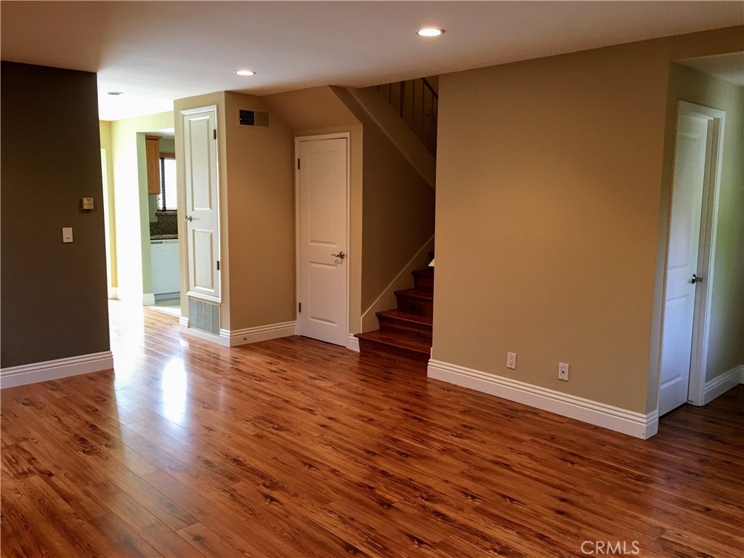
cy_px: 279
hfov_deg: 61.7
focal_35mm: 29
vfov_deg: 48.2
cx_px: 372
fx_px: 623
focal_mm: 4.15
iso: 40
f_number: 2.2
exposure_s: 1/15
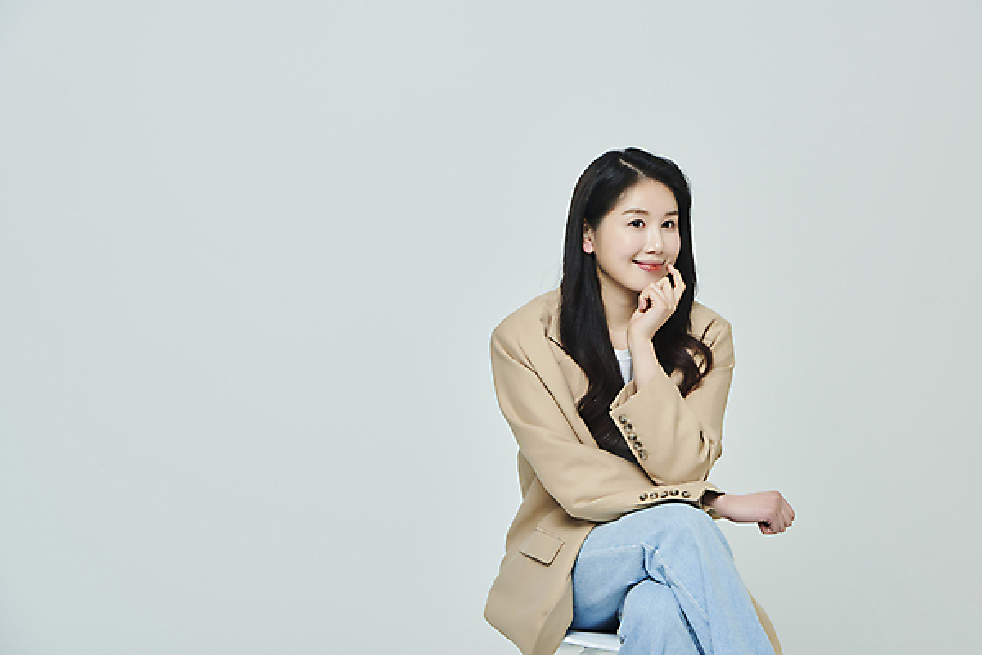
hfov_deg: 28.8
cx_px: 491
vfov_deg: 19.5
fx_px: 1909
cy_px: 328
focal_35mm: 70
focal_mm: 70
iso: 100
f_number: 11
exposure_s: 1/125
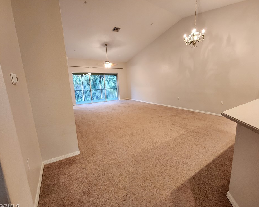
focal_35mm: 14
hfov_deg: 100.6
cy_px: 106
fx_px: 107
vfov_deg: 87.9
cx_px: 136
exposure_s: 1/40
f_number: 2.2
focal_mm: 2.2
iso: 400
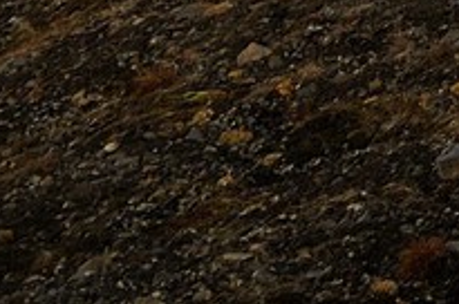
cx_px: 1314
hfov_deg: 8.2
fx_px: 2788
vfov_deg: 5.5
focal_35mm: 219
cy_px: -881
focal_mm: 28
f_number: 7.1
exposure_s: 1/160
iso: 200
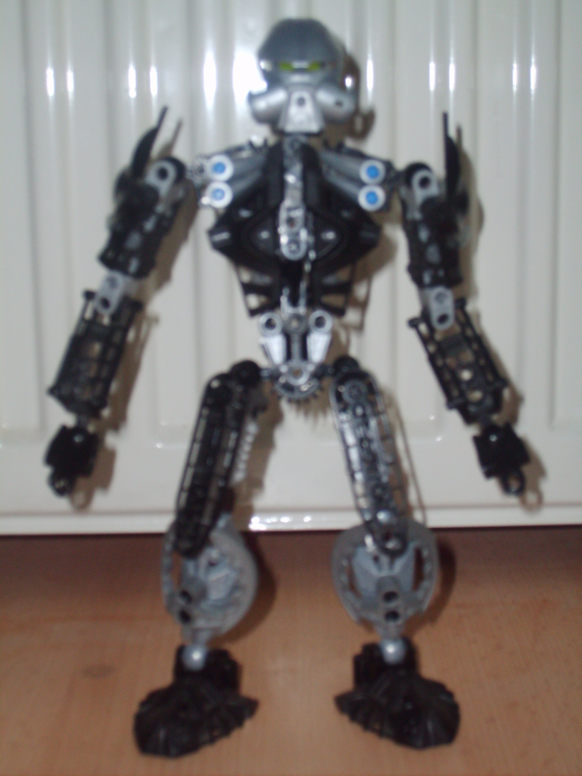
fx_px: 1367
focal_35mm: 61
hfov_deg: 24.0
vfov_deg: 31.7
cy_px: 388
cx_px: 291
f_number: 3.6
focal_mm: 10.3
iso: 100
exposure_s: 1/60
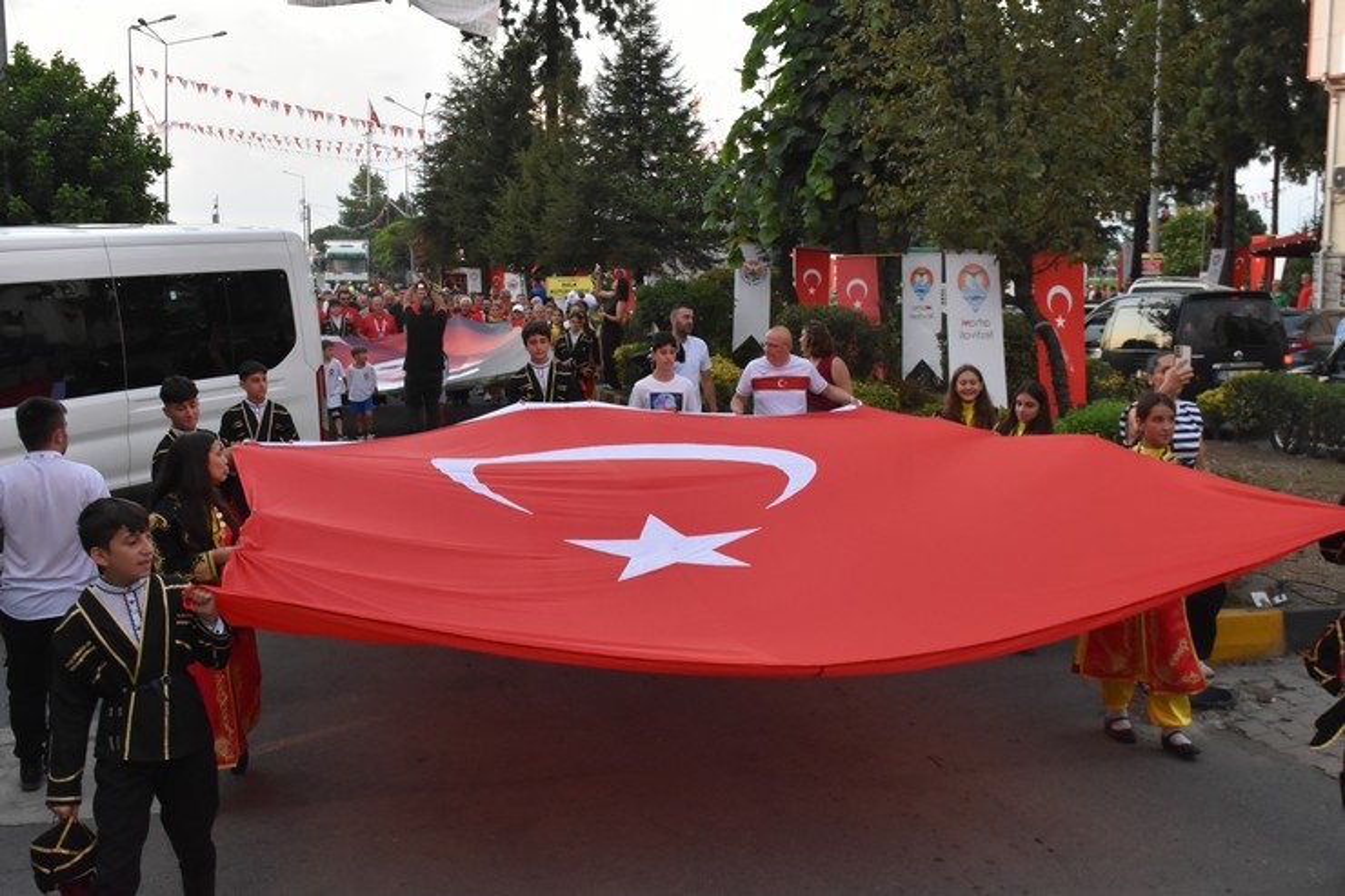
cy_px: 448
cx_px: 672
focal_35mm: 45
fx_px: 1681
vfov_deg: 29.9
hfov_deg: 43.6
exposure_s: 1/200
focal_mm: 30
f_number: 7.1
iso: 2000
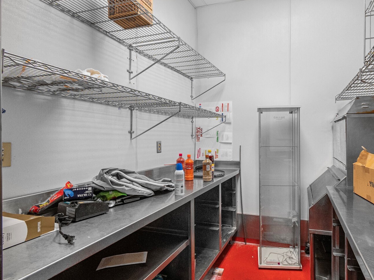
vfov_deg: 68.7
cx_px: 241
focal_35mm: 19
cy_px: 144
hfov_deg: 82.6
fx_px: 205
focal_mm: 10
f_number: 5.6
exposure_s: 1/30
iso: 2000
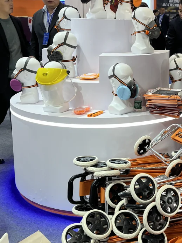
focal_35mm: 54
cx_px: 161
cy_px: 91
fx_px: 378
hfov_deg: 26.2
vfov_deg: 35.3
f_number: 1.6
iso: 40
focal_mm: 5.1
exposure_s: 1/100
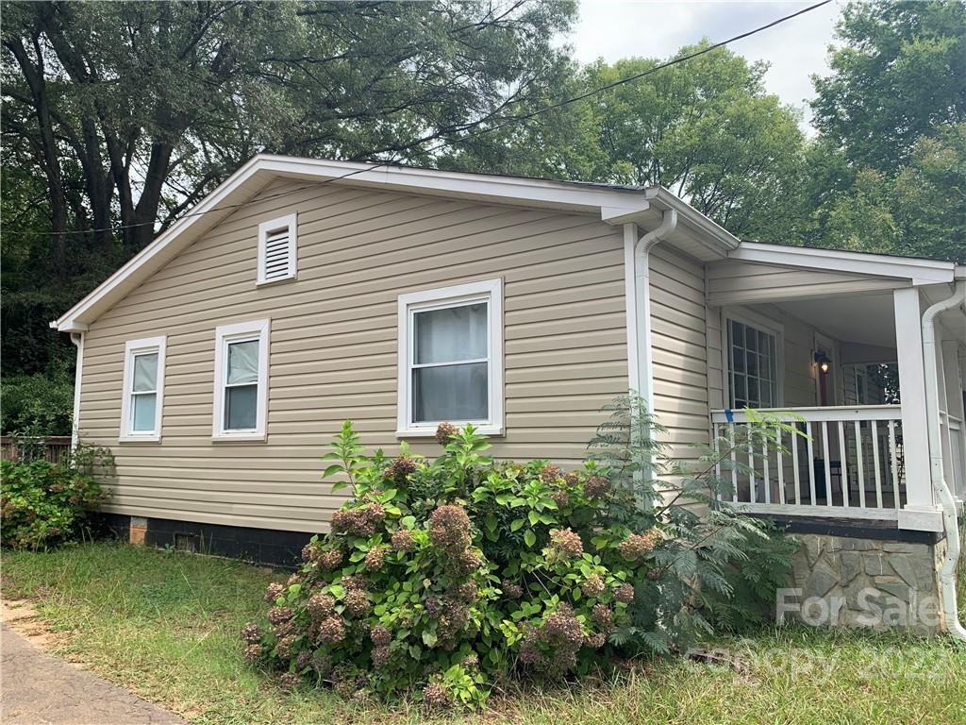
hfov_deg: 67.3
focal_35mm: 26
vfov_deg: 53.1
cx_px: 483
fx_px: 726
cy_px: 362
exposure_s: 1/842
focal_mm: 4.25
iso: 25
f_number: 1.8
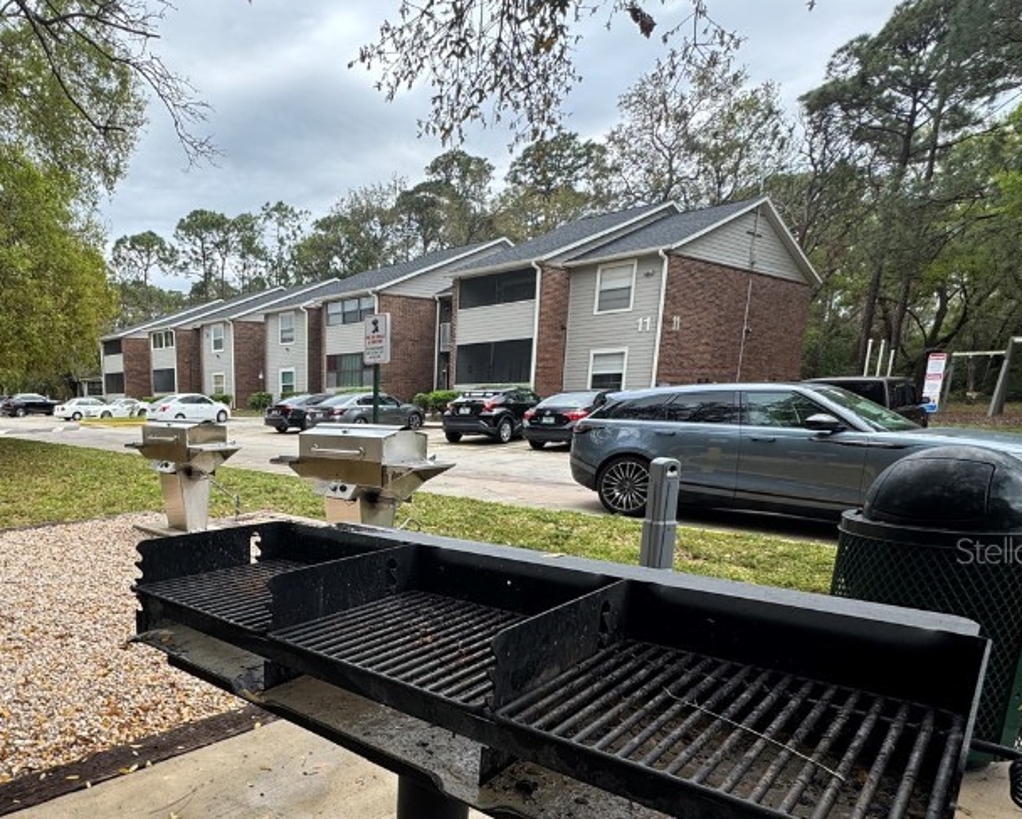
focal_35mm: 23
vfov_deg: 59.4
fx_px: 696
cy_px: 550
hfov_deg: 67.9
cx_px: 254
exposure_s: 1/361
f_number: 2.2
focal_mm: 2.22
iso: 40
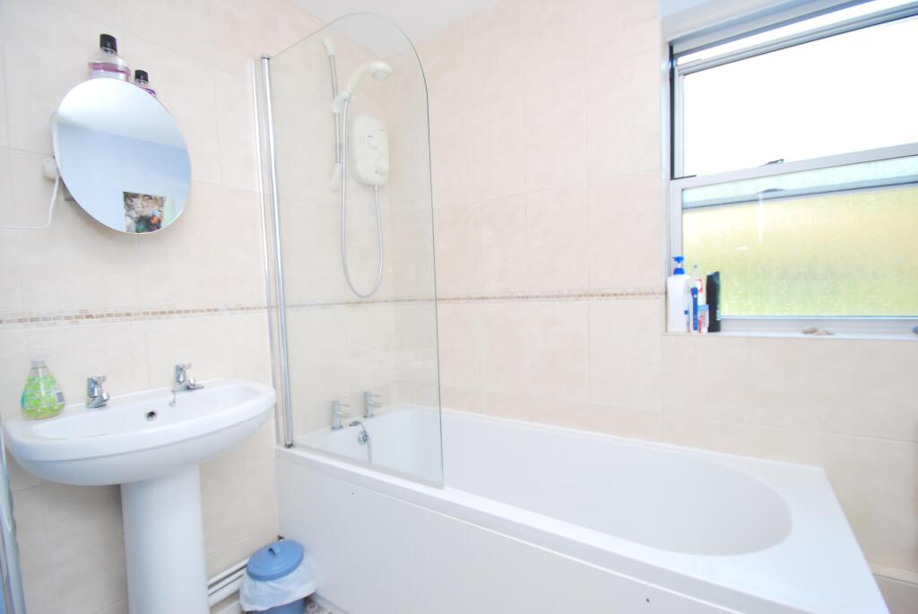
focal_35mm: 15
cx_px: 459
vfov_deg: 77.5
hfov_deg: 100.3
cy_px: 307
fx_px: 383
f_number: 4
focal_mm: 10
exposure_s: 1/60
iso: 200
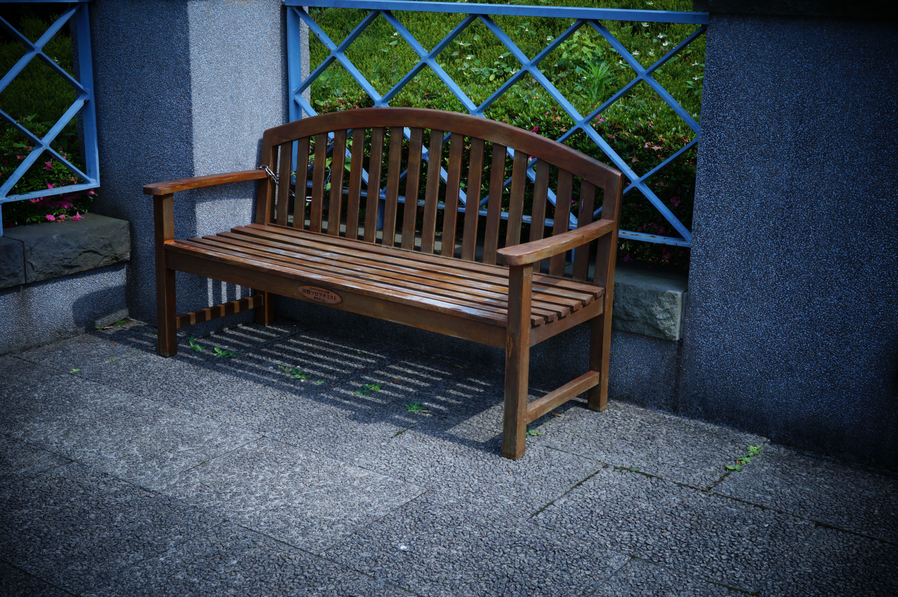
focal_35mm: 44
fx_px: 1084
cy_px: 298
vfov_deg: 30.8
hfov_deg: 45.0
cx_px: 449
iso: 200
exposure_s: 1/400
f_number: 8
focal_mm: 29
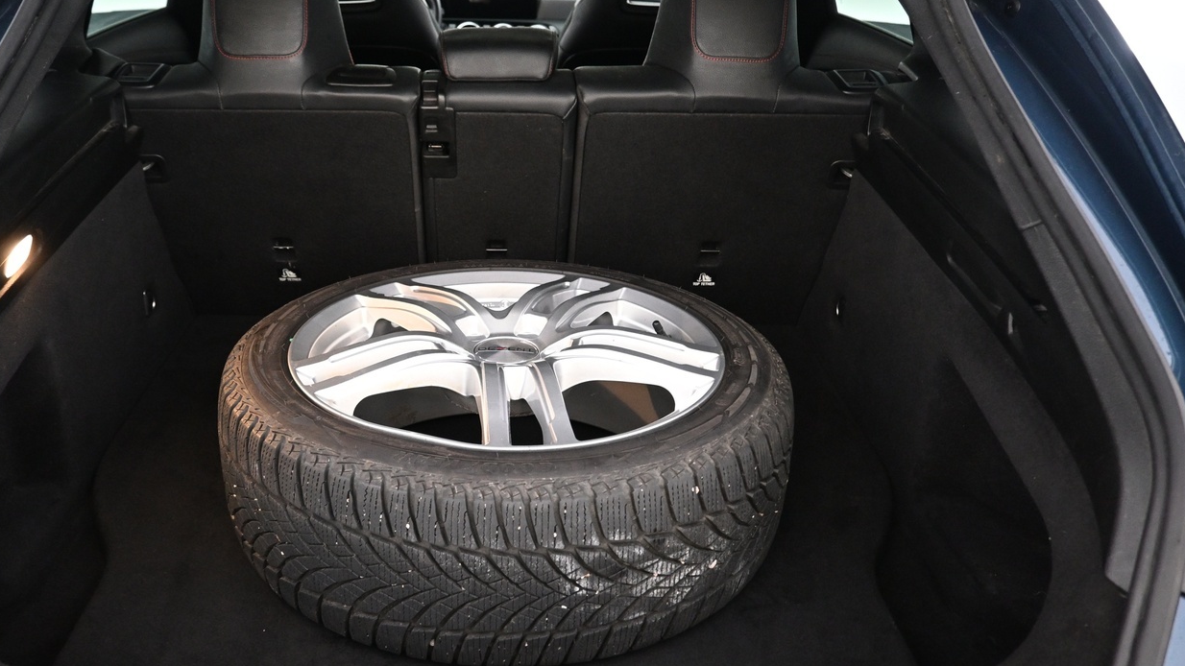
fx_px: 1037
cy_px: 359
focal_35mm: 33
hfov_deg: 59.2
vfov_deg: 35.6
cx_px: 495
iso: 1600
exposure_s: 1/20
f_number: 3.5
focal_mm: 16
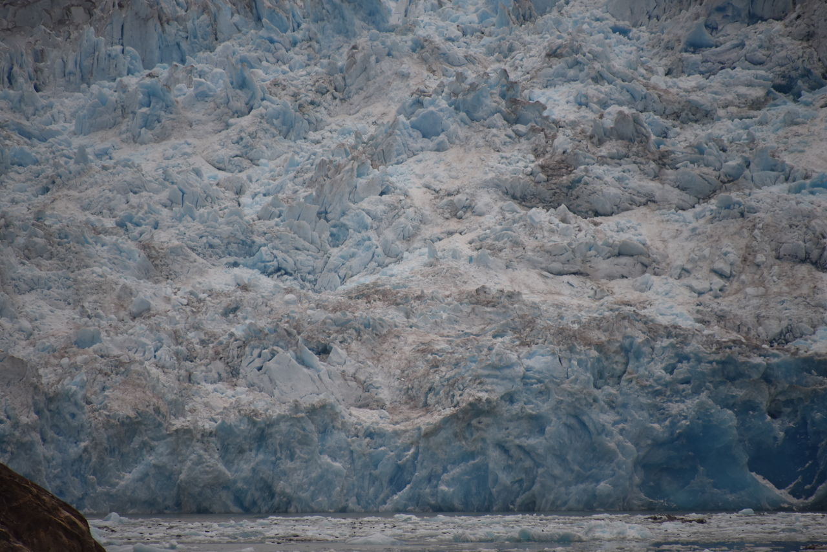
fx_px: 6893
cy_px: 276
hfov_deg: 6.9
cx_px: 414
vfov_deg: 4.6
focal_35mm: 300
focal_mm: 300
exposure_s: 1/640
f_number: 5.6
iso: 640
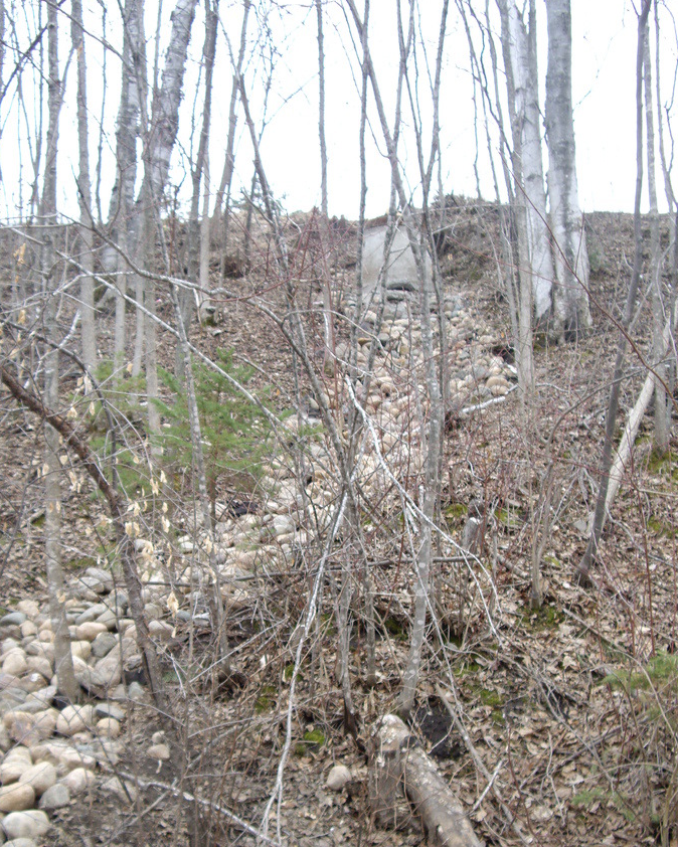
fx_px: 1178
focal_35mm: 47
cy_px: 509
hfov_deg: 32.0
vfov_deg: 39.4
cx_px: 278
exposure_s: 1/80
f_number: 2.8
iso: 100
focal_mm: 7.9
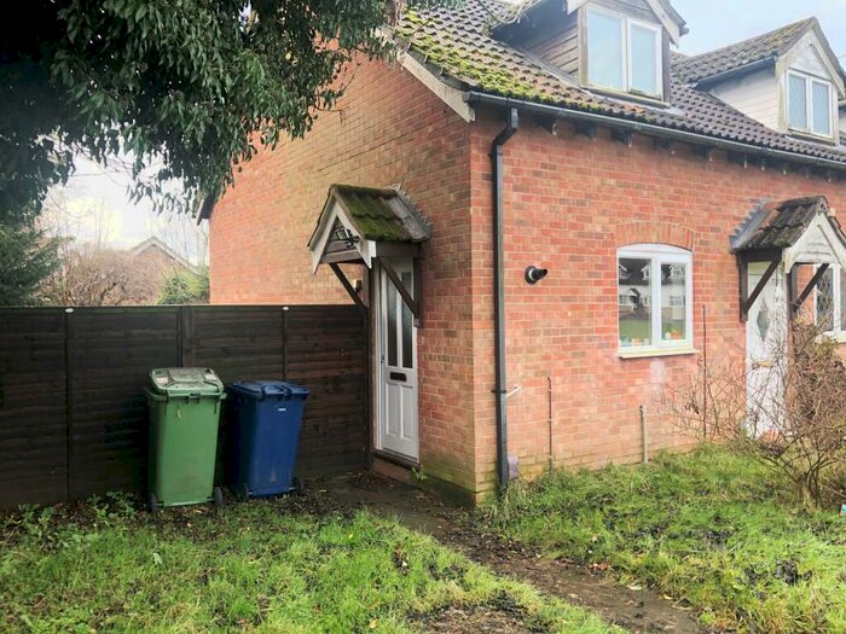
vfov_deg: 49.7
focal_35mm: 28
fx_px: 684
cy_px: 317
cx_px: 423
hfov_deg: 63.4
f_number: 1.8
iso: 50
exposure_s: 1/120
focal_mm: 3.99
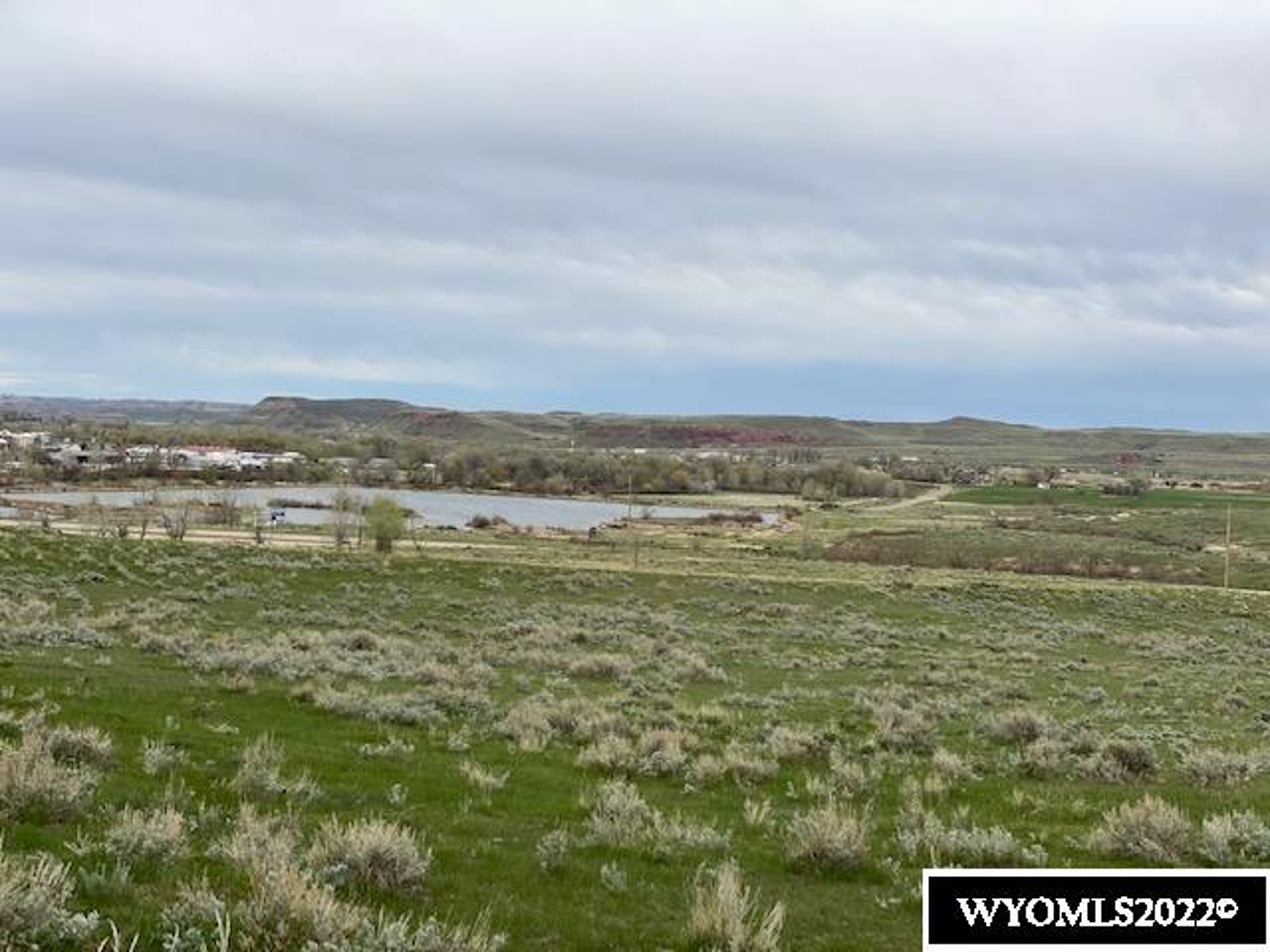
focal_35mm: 52
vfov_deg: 28.0
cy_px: 476
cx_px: 635
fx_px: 1908
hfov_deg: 36.8
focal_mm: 6
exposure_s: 1/1776
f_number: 2
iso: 20
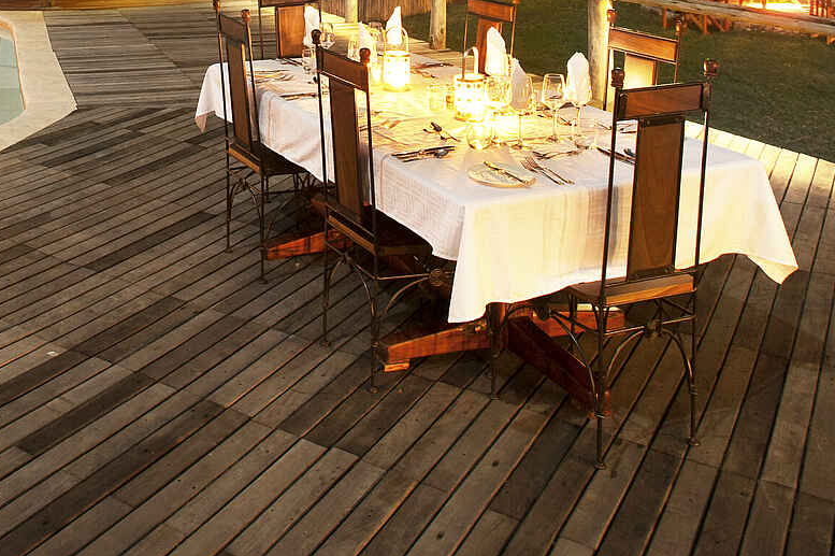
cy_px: -124
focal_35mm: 42
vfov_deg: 27.7
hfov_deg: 43.8
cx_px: 147
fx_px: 974
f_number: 5.6
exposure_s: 8
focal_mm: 17
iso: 400
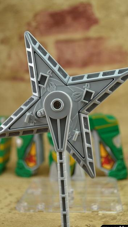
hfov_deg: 25.7
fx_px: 281
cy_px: 115
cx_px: 59
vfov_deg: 44.1
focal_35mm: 47
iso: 100
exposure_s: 1/30
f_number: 4.5
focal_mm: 29
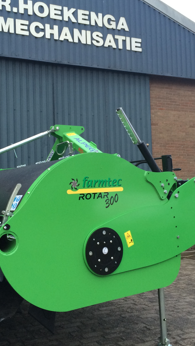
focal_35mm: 43
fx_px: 395
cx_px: 67
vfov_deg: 47.4
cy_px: 171
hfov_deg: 27.6
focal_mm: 4.15
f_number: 2.2
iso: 40
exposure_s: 1/30
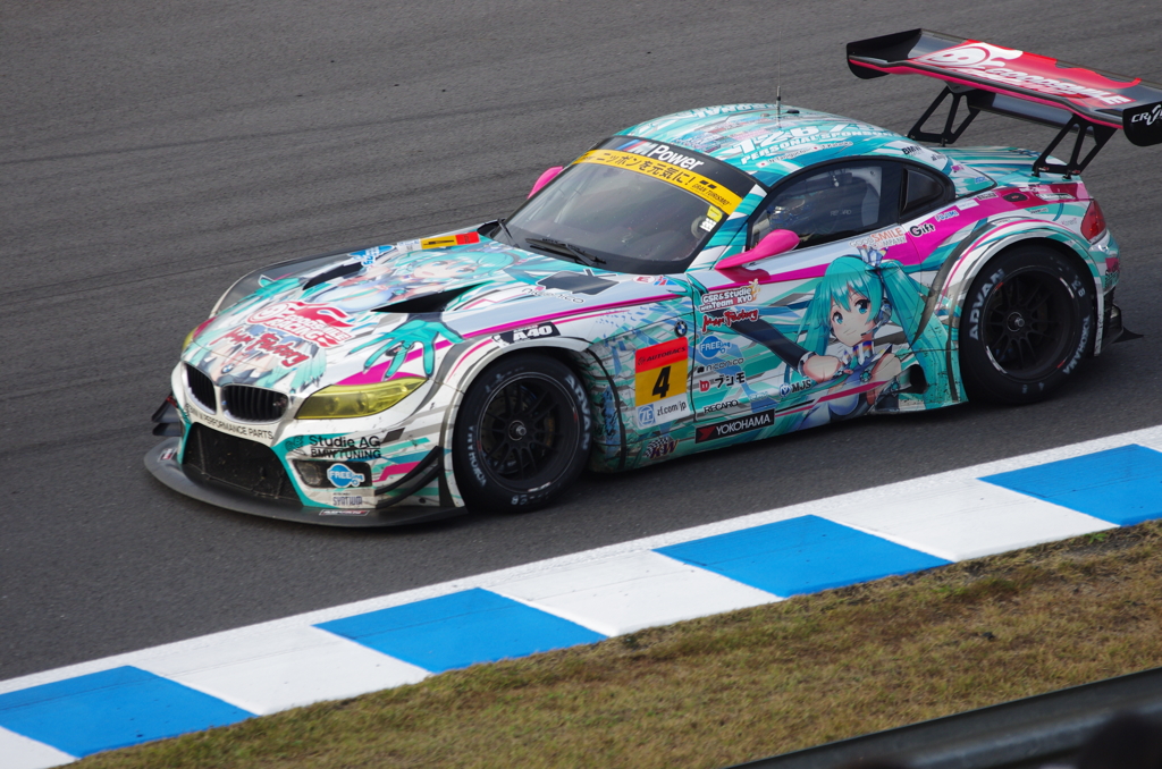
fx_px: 9662
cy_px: 384
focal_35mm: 300
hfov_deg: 6.9
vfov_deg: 4.6
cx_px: 581
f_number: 3.5
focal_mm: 200
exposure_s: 1/1500
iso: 400
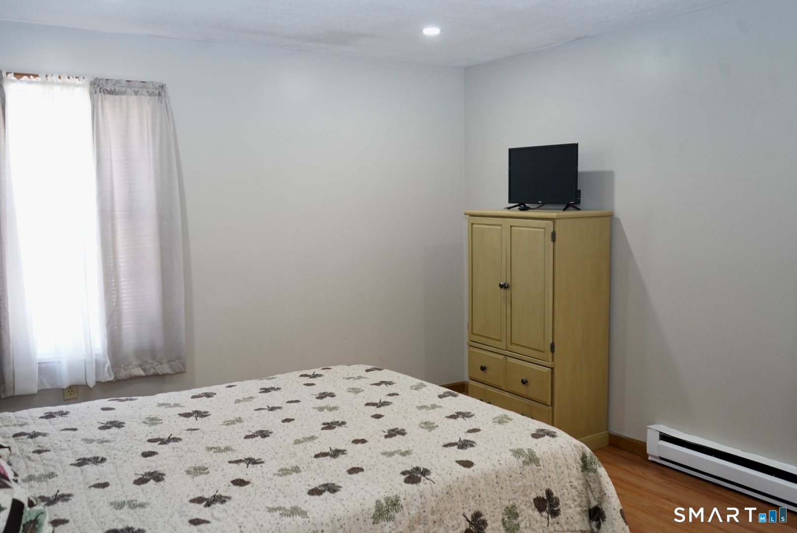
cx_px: 398
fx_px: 709
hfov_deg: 58.7
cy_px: 266
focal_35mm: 32
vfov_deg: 41.2
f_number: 4
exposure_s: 1/160
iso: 2500
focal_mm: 32
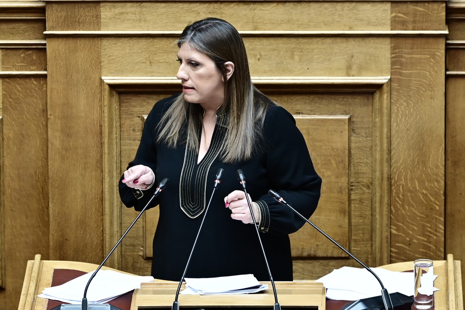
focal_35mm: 300
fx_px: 3875
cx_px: 232
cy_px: 155
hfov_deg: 6.9
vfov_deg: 4.6
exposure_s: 1/160
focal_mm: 200
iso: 640
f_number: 3.5
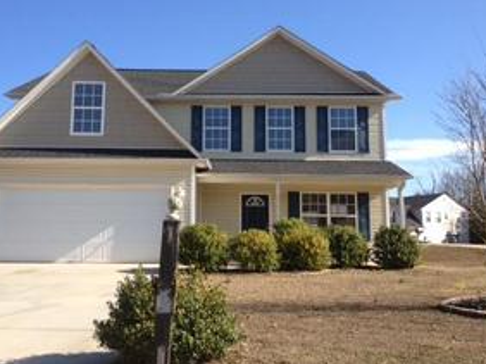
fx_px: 603
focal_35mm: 43
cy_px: 154
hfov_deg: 43.9
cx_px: 229
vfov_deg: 33.5
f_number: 2.4
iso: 50
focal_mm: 4.28
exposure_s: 1/1042
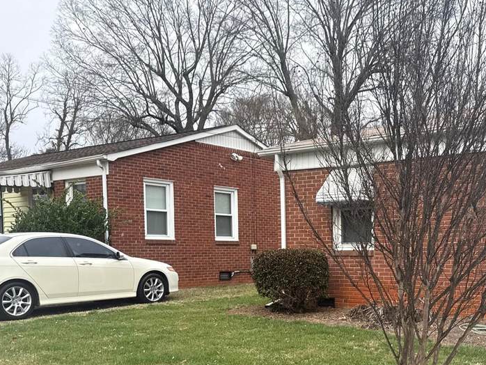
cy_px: 275
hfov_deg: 41.5
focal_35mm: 44
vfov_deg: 32.3
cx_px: 373
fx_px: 618
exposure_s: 1/1292
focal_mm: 6.76
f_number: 1.78
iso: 80
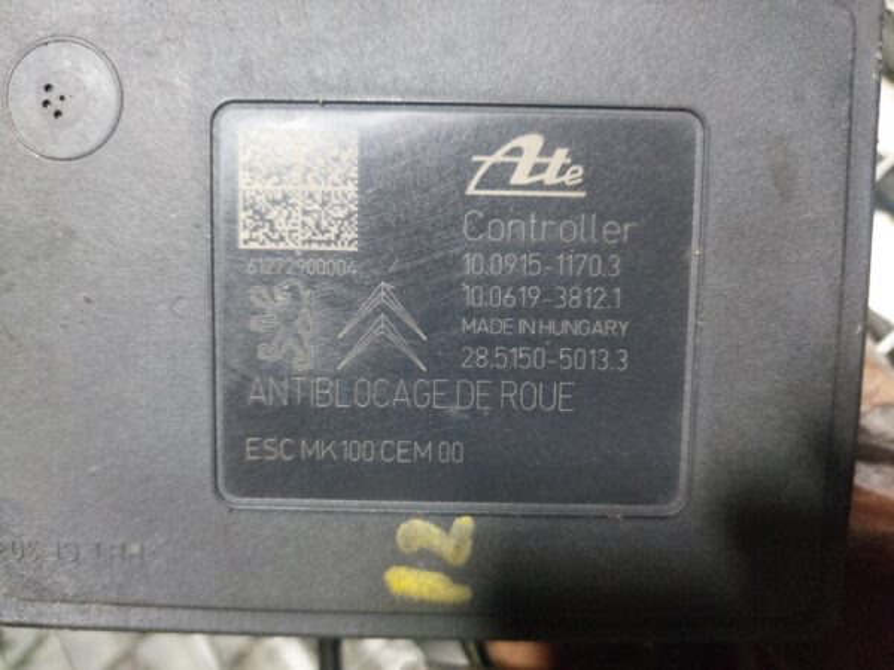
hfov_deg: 69.4
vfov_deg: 54.9
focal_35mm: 25
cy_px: 335
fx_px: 646
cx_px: 447
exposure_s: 1/50
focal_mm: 5.23
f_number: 1.8
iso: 500
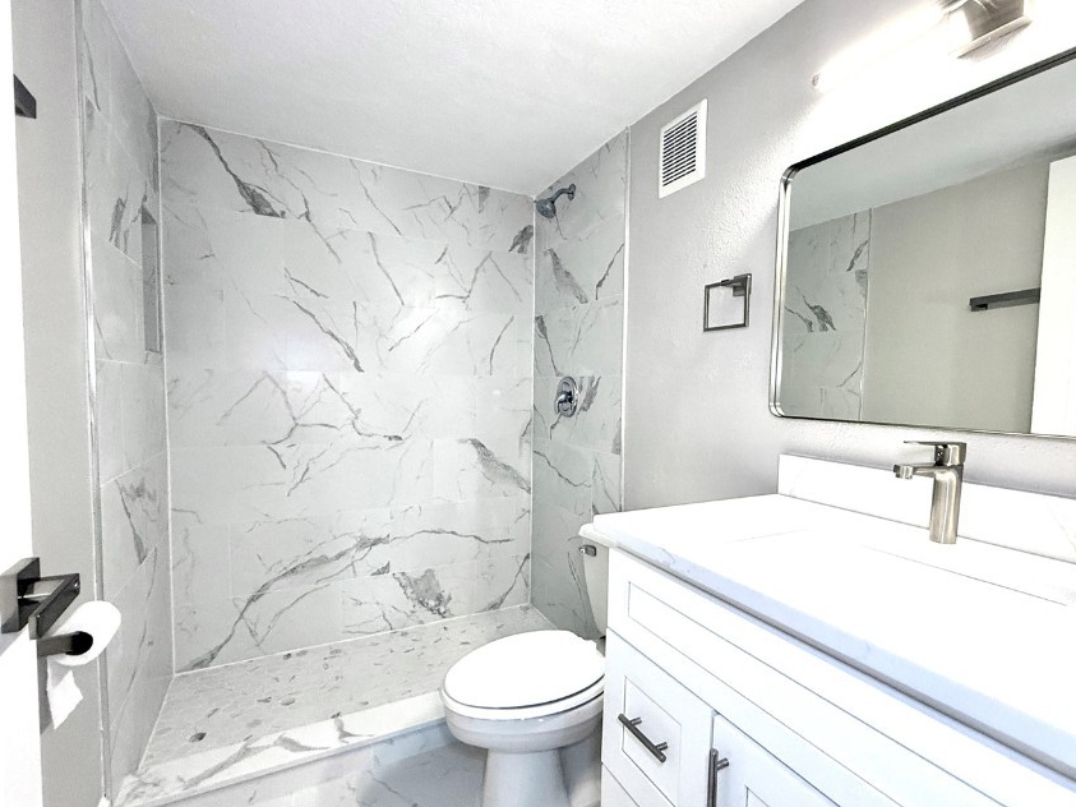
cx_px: 579
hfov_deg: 90.9
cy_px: 420
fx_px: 528
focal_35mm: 17
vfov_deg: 74.7
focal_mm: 2.22
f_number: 2.2
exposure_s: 1/120
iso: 320
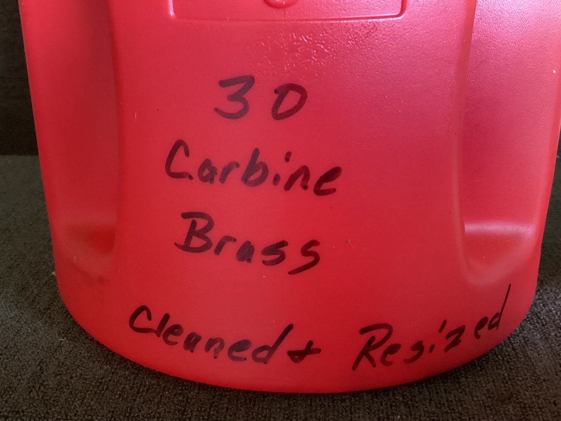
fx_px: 648
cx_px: 256
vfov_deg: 35.9
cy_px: 188
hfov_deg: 46.7
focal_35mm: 40
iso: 320
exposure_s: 1/25
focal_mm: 3.3
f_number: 2.4
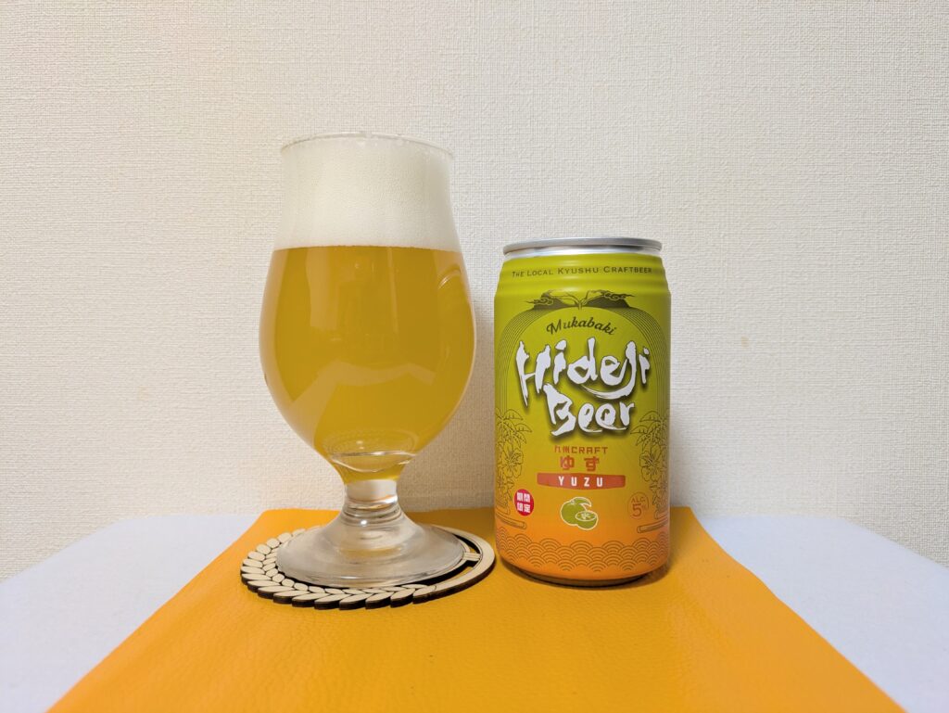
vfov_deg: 54.9
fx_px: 686
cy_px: 356
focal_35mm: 25
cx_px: 474
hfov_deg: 69.4
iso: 109
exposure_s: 1/24
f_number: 1.89
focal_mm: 5.43
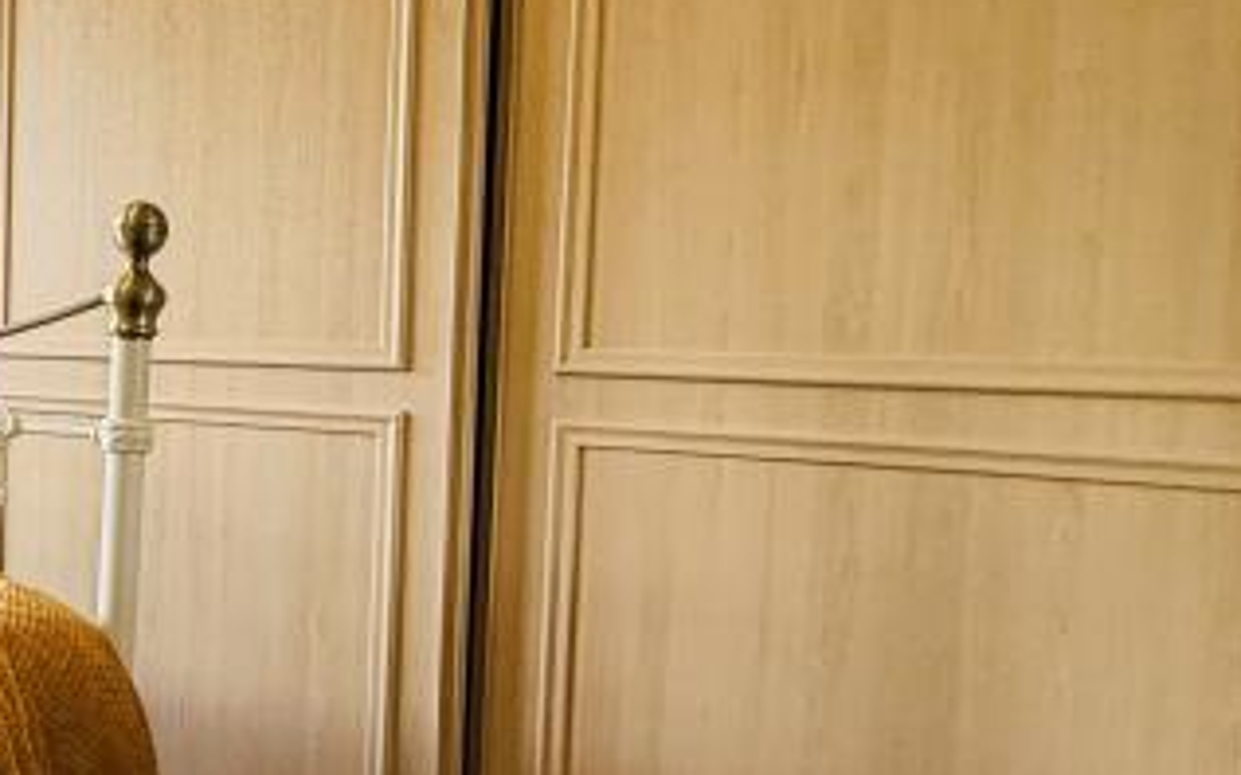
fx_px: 1623
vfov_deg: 26.9
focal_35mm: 48
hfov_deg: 34.9
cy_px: 415
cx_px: -180
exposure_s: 1/100
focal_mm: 2.22
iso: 160
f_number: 2.2
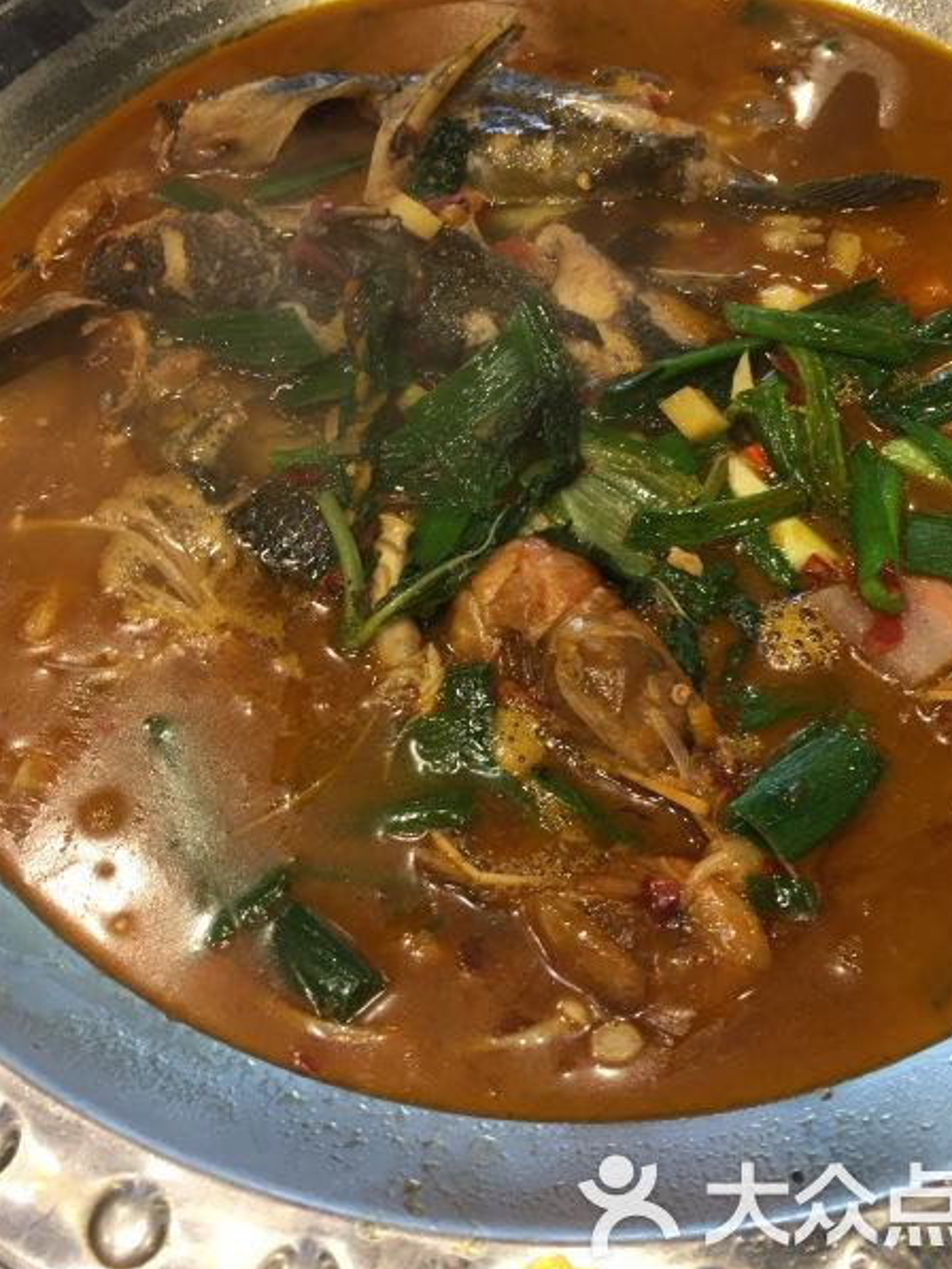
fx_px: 1246
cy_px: 572
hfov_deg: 41.7
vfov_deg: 53.9
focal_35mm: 34
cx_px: 554
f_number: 2.2
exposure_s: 1/33
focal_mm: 4.15
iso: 50
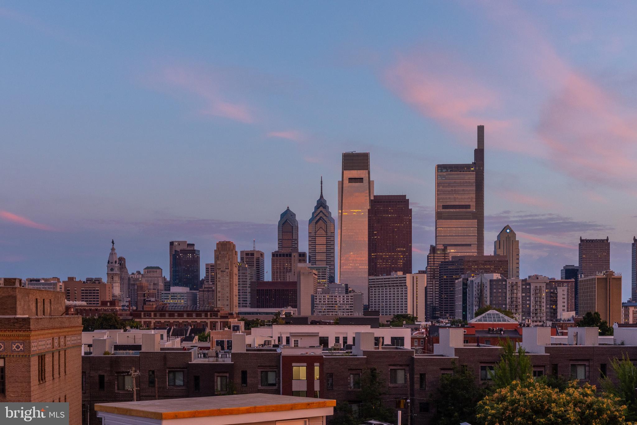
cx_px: 318
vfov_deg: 26.0
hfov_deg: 38.2
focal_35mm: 52
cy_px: 212
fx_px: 920
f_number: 8
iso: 800
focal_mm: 35
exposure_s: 1/50
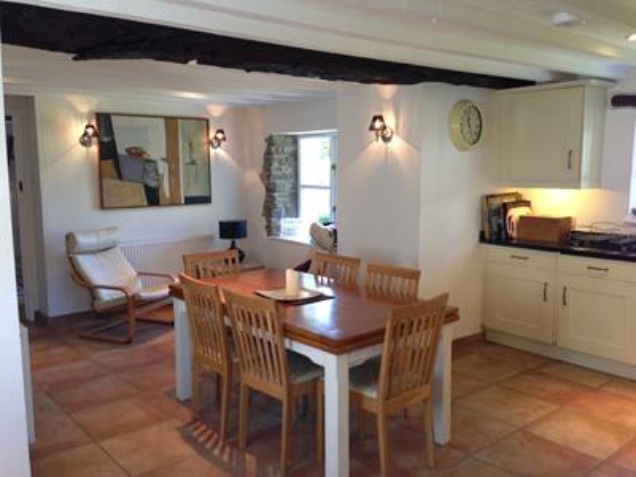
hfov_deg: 55.4
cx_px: 318
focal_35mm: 33
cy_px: 238
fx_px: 606
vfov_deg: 42.9
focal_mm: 4.13
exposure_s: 1/20
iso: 64
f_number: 2.4
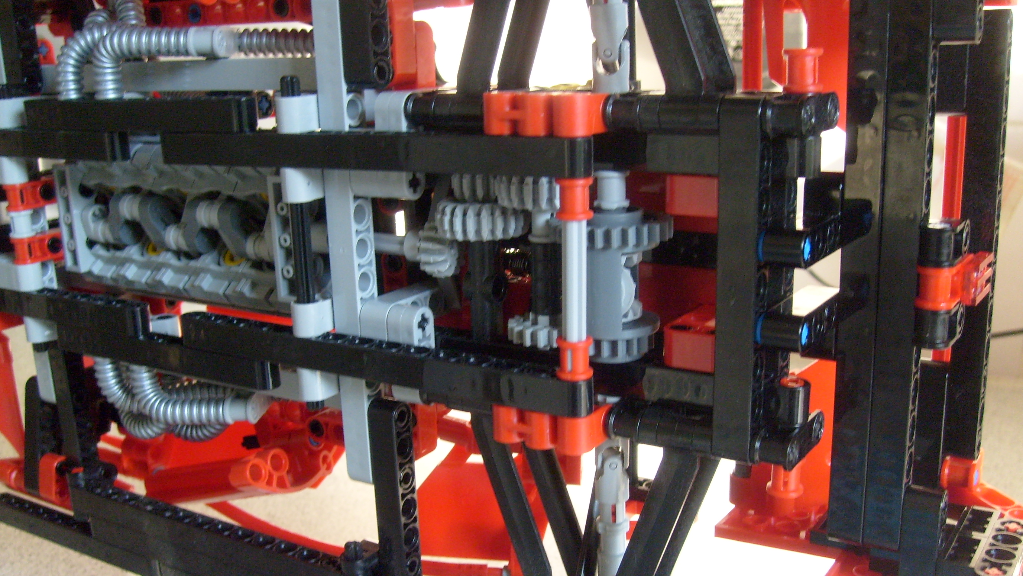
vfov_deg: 30.4
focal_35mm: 39
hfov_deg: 51.6
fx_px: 1058
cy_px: 337
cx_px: 509
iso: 120
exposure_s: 1/45
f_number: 2.8
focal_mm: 5.8
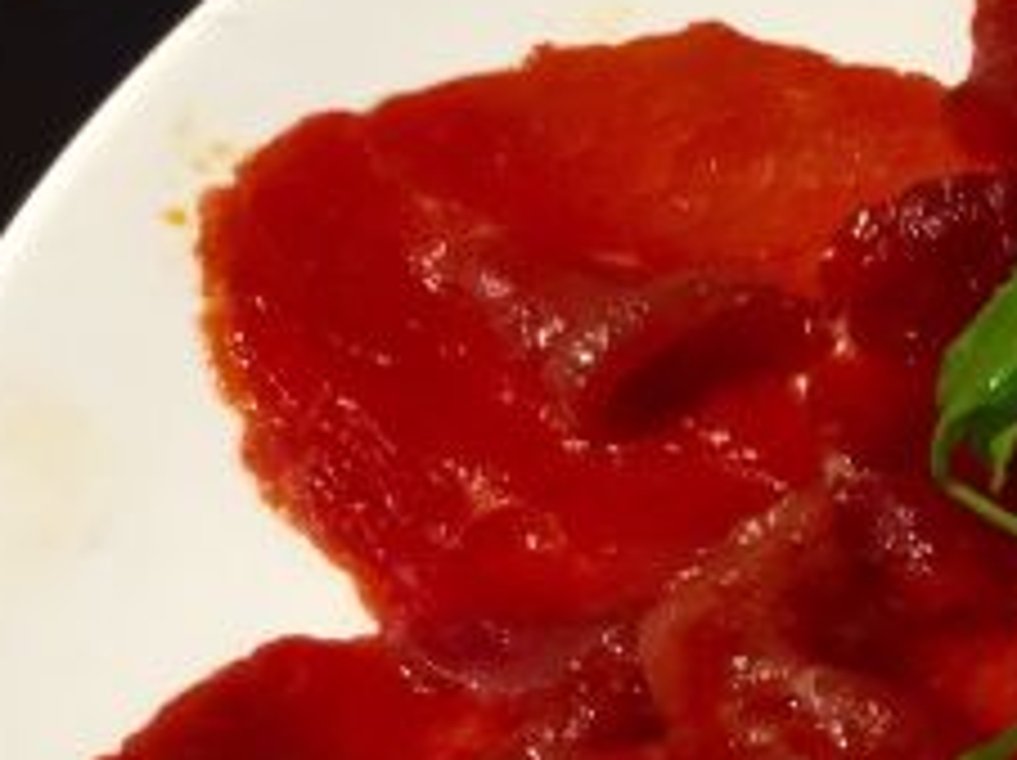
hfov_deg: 19.4
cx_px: 1472
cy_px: 902
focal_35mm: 90
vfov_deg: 15.8
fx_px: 2641
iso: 125
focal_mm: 4.15
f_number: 2.2
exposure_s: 1/8
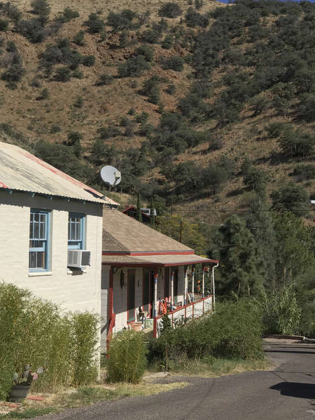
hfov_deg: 21.6
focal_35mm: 68
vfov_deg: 28.6
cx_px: 175
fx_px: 825
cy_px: 206
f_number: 2.8
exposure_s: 1/791
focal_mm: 6.6
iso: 20
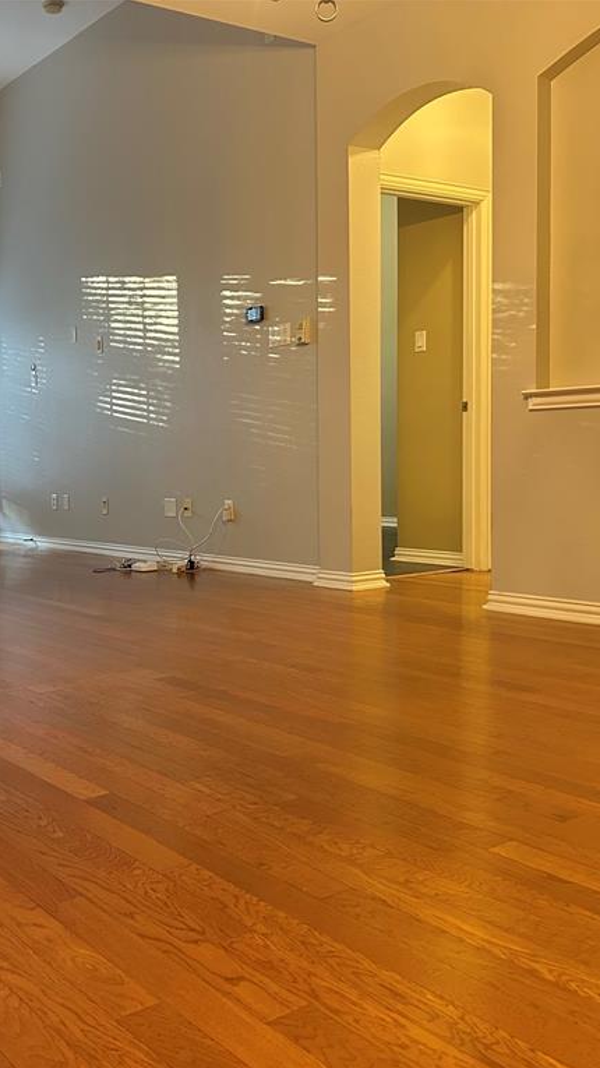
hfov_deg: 32.4
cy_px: 535
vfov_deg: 56.6
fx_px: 990
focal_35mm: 35
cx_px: 87
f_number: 1.78
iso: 800
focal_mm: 6.86
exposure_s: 1/60
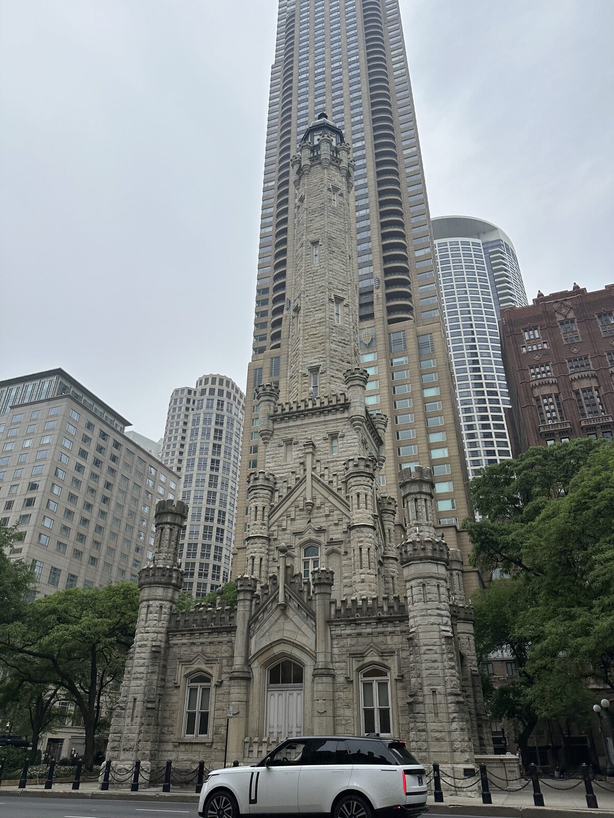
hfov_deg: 56.8
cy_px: 409
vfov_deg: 71.6
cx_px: 307
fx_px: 568
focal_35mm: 24
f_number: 1.78
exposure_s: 1/2967
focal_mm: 6.86
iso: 80
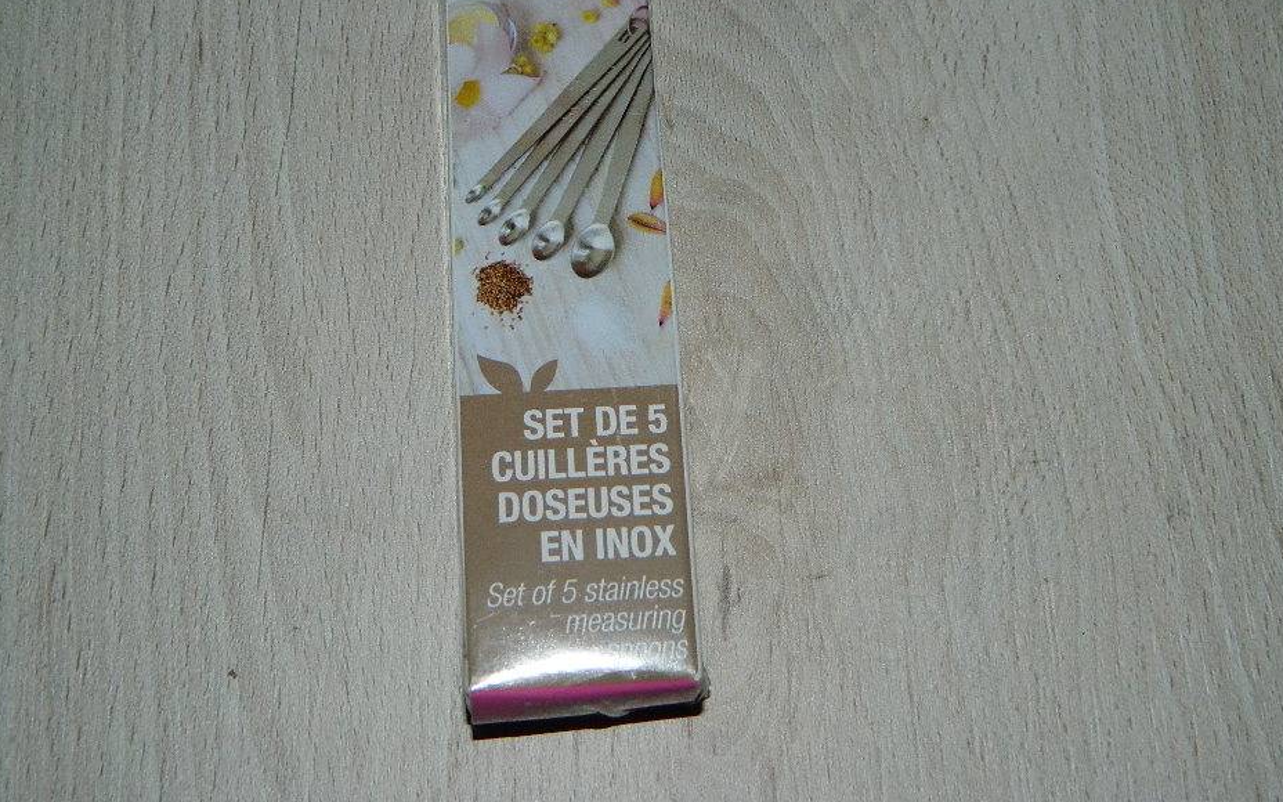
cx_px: 657
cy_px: 295
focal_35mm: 55
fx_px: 1923
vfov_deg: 23.5
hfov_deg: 36.9
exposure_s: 1/50
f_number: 10.2
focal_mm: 8.4
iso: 200
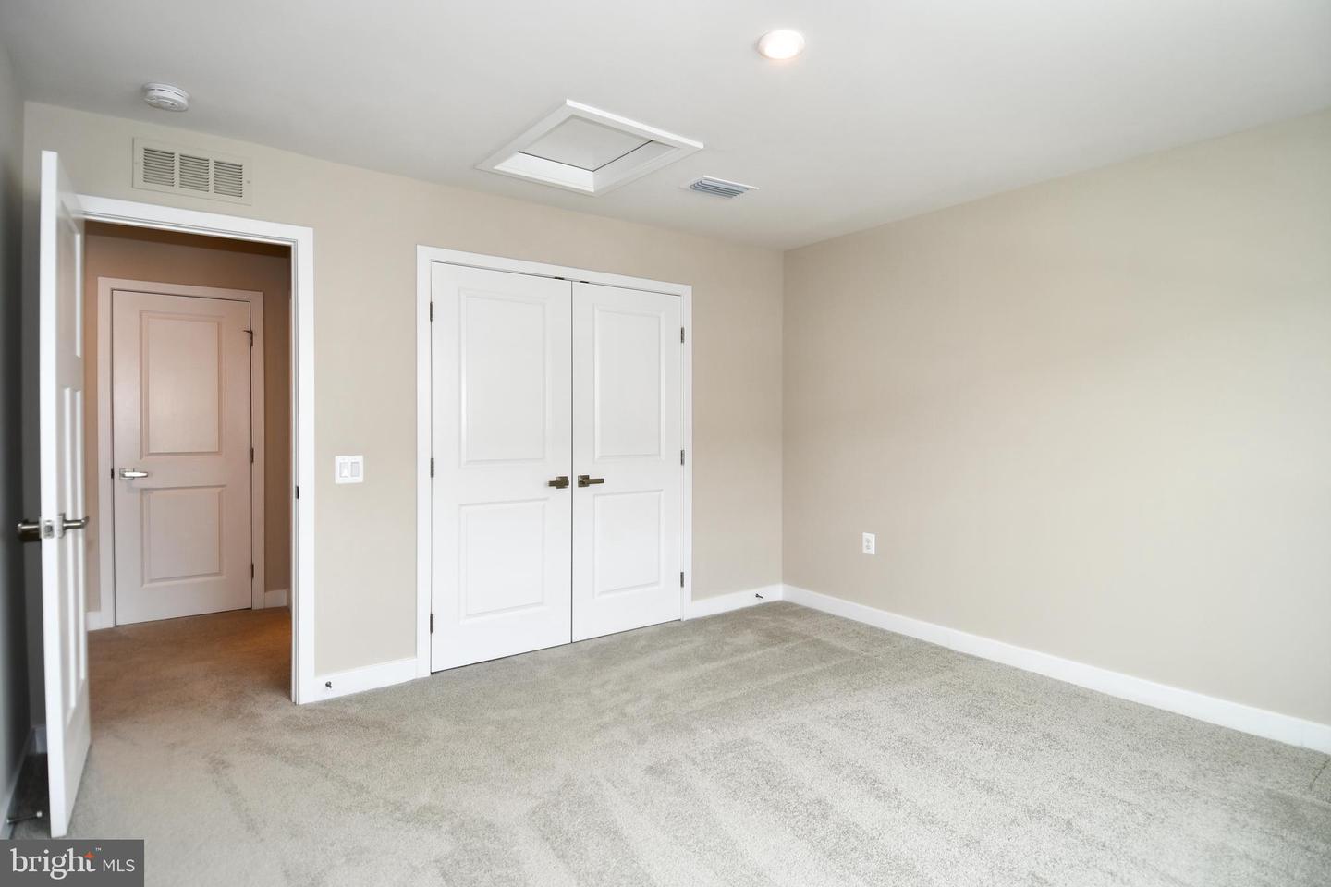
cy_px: 444
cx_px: 666
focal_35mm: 18
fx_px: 665
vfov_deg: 67.4
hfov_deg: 90.0
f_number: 4.5
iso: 200
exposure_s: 1/80
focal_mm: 12
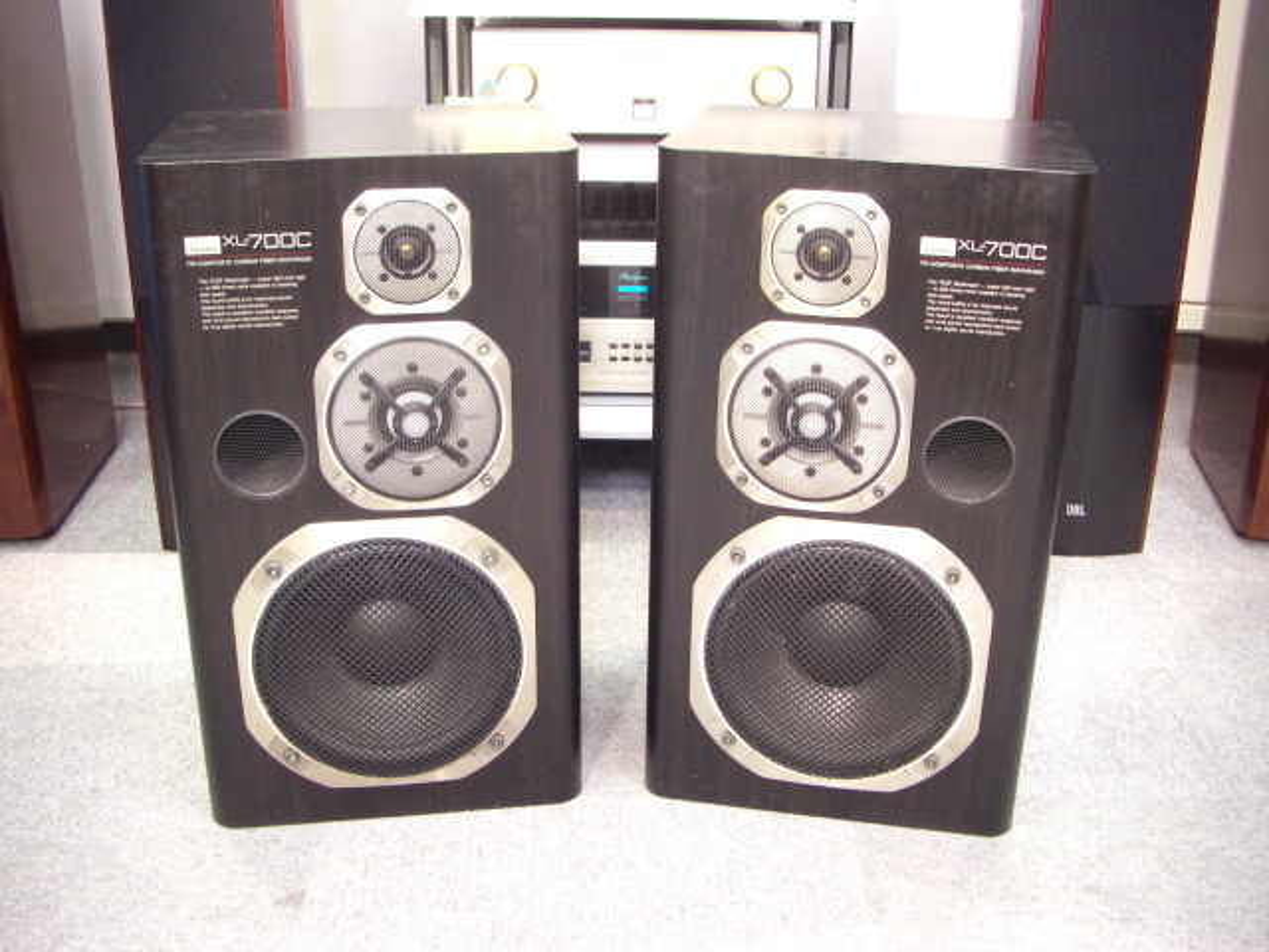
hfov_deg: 49.0
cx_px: 634
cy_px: 476
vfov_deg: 37.7
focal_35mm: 38
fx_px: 1393
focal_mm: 6.3
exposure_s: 1/5
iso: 200
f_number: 3.4
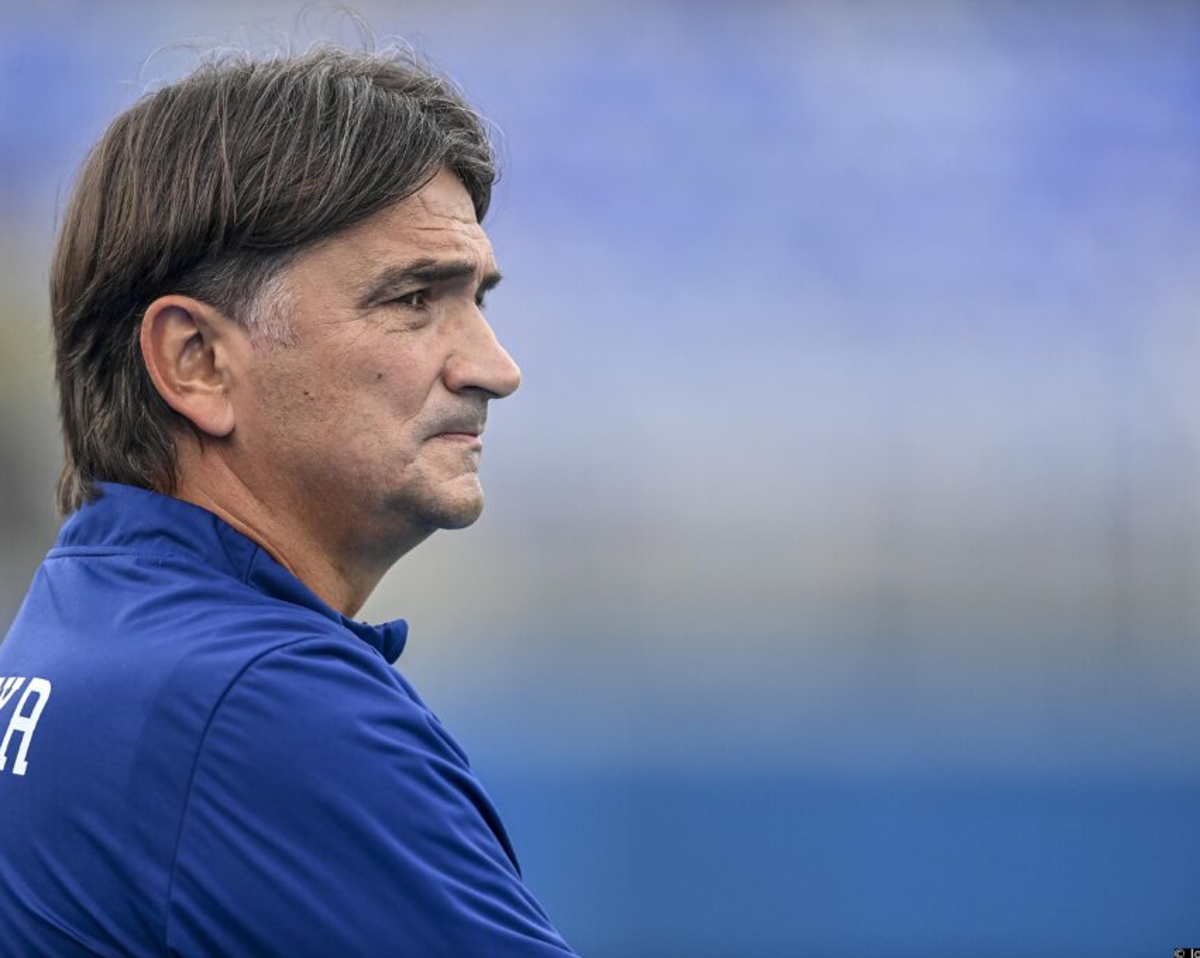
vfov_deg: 3.4
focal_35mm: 452
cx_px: 595
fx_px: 16046
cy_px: 480
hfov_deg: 4.3
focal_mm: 400
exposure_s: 1/2500
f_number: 2.8
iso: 1250
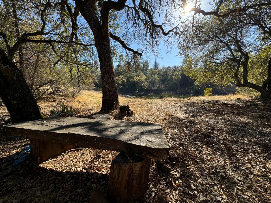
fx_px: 110
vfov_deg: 85.7
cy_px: 102
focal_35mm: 14
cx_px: 136
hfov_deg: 102.1
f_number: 2.2
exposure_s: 1/734
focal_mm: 2.22
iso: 40
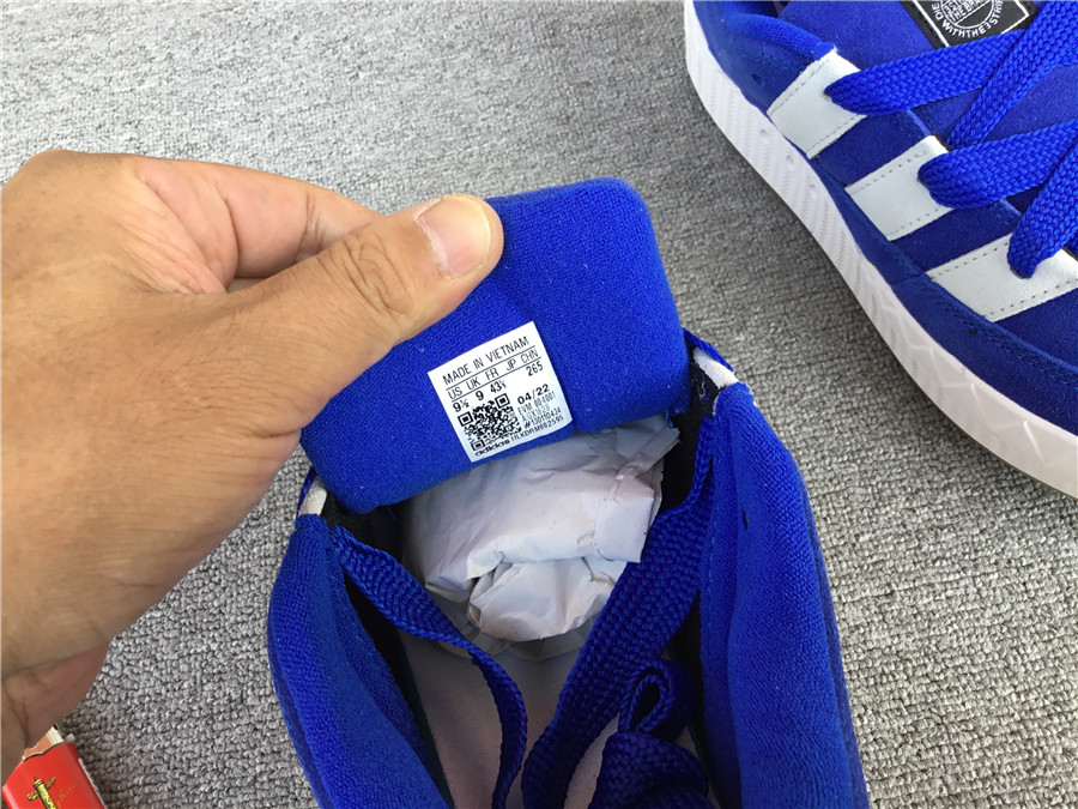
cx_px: 539
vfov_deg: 45.4
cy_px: 404
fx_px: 965
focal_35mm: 31
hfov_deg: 58.4
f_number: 2.4
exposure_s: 1/100
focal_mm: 3.3
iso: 32
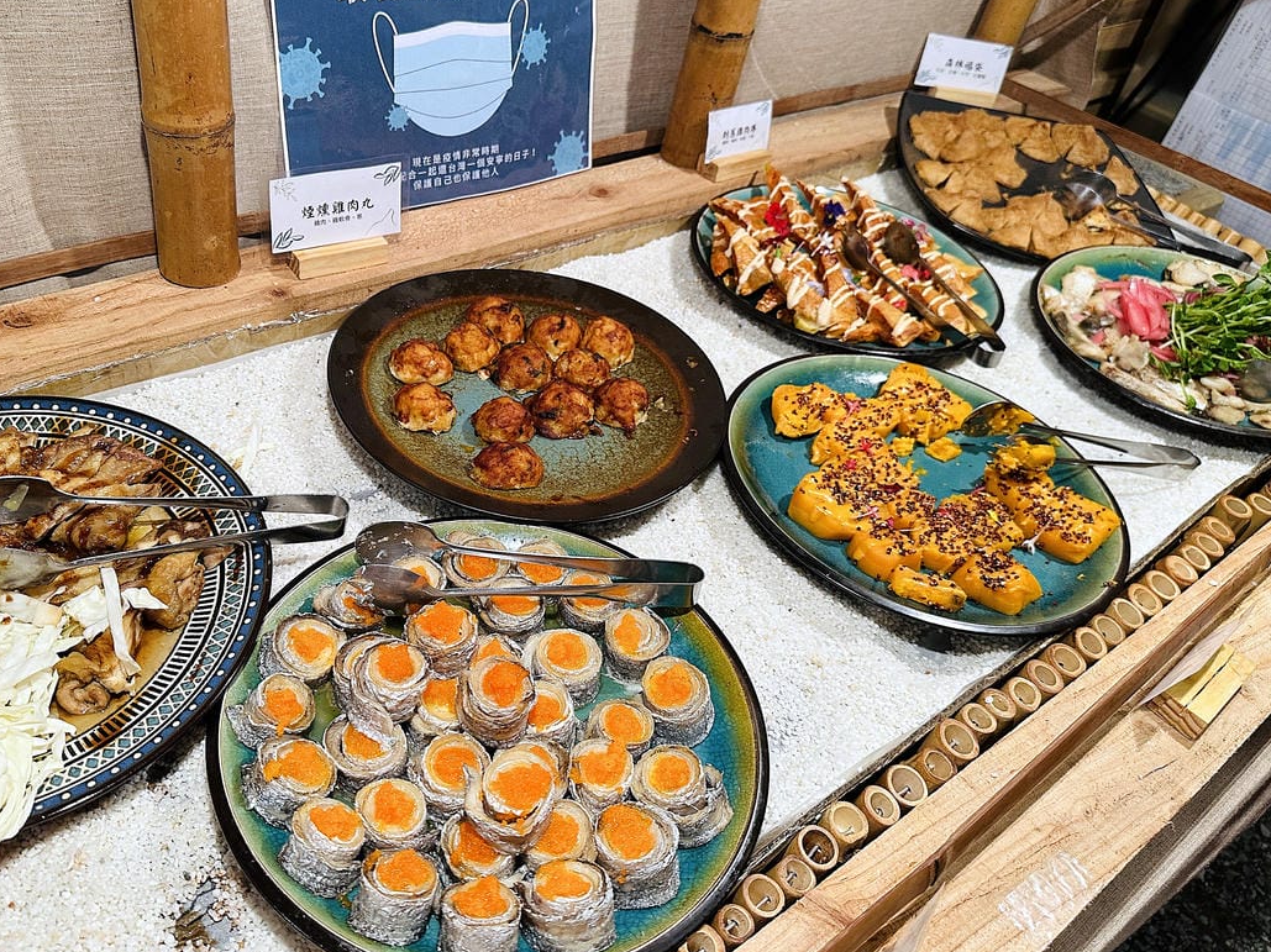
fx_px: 1028
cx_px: 550
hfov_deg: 63.2
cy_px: 430
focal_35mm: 28
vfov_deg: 49.6
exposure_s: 1/120
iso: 200
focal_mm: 6.86
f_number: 1.78
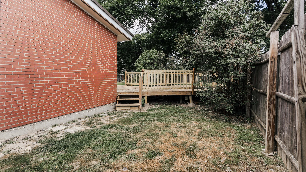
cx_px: 152
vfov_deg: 60.6
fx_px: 146
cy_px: 71
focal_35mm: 18
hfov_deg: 92.7
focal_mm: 17
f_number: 8
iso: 100
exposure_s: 1/200
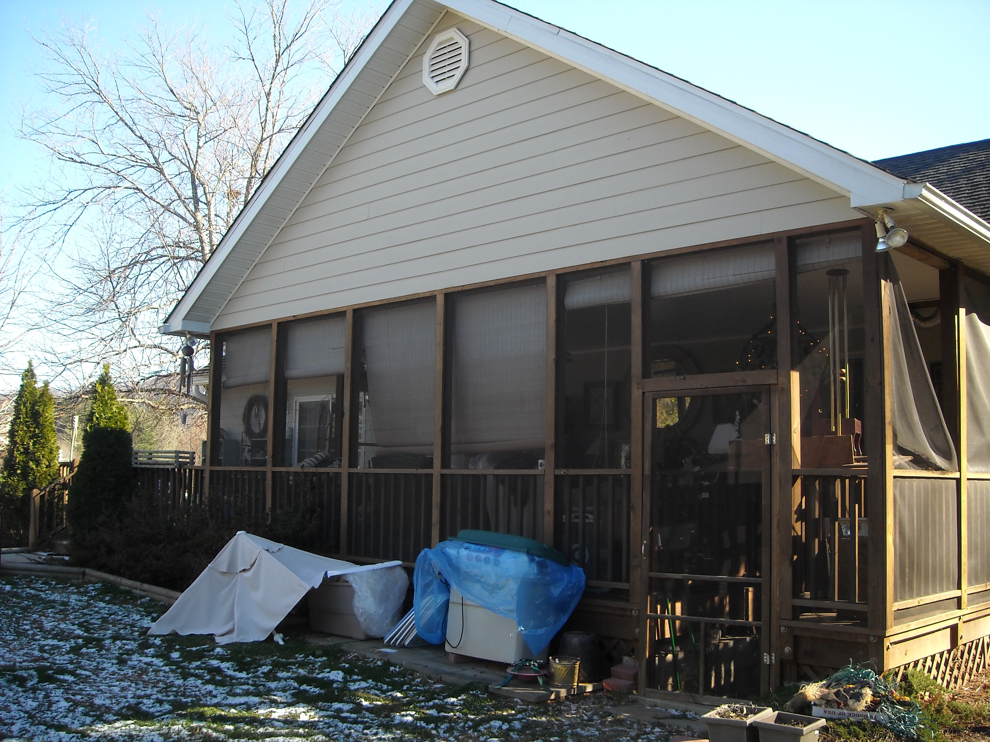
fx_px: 1001
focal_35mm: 35
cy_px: 371
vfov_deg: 40.7
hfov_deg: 52.6
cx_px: 495
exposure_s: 1/250
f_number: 2.8
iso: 80
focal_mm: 5.7
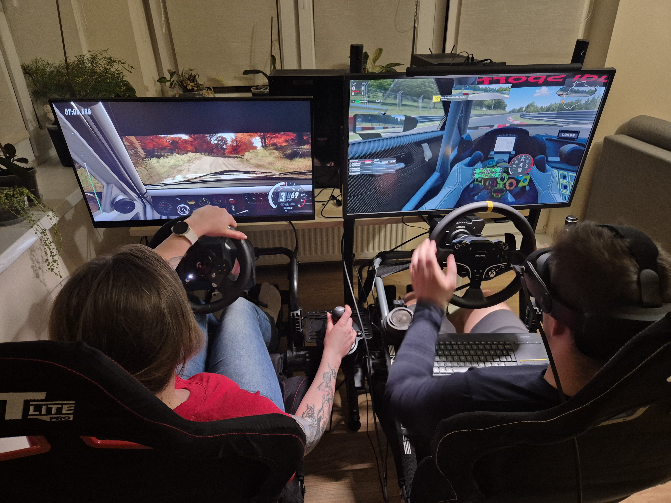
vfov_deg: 58.9
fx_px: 446
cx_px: 336
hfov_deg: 73.9
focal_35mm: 23
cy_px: 252
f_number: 1.8
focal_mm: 5.4
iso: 640
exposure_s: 1/27
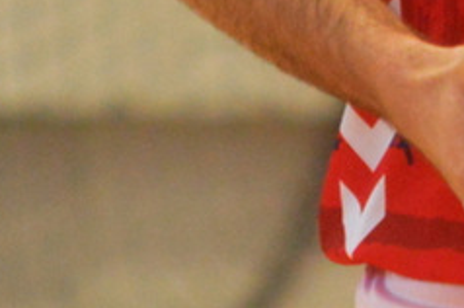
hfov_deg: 1.3
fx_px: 20710
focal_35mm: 1609
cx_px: 715
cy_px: -388
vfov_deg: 0.9
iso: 3200
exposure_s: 1/400
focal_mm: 170
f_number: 5.6
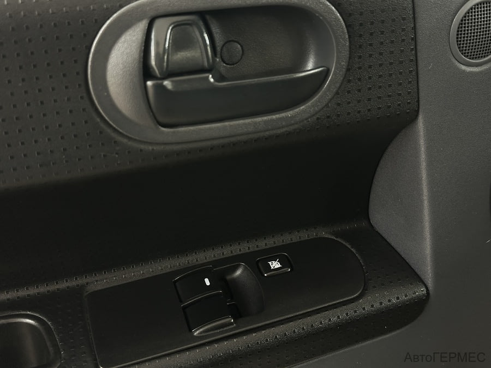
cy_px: 184
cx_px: 246
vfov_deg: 30.3
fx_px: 681
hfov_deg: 39.7
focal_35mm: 48
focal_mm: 6.86
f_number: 1.78
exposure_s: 1/33
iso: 400
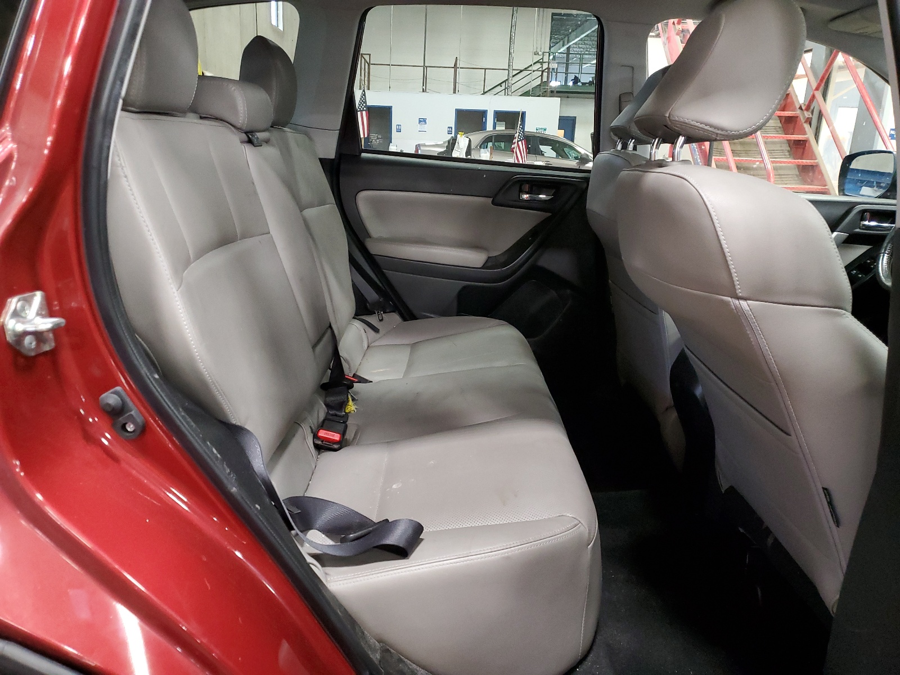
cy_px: 338
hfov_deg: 67.3
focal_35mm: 26
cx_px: 450
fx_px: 676
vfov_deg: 53.1
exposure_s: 1/17
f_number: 1.5
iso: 302
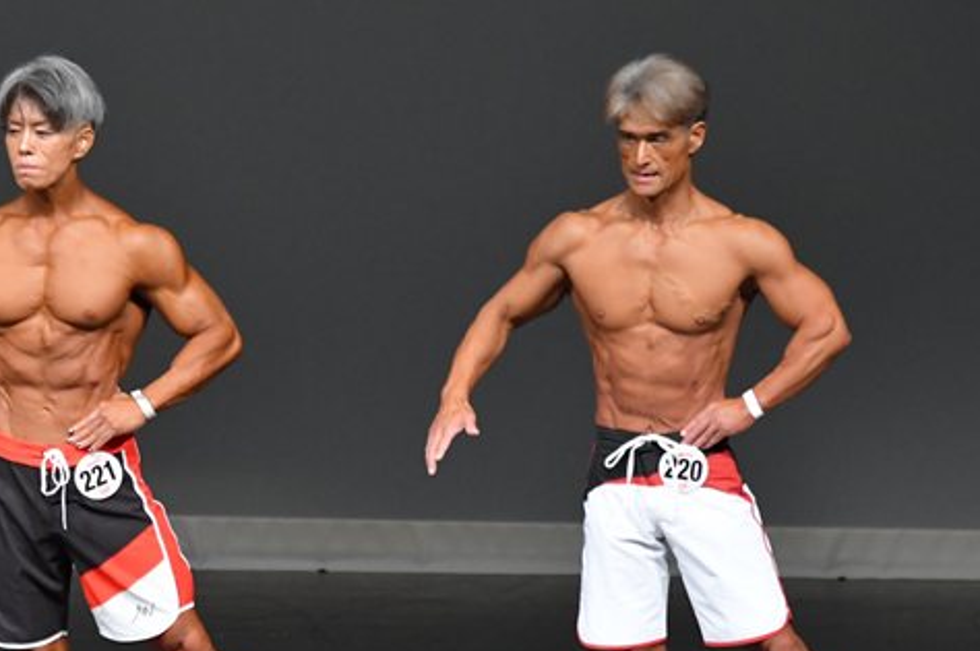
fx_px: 13352
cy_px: 448
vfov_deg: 2.8
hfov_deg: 4.2
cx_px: 266
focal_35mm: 491
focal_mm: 200
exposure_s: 1/400
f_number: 5.6
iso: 4000
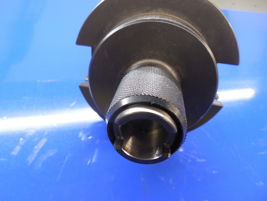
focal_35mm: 25
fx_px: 193
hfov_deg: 69.4
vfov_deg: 54.9
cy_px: 100
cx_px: 134
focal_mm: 4.5
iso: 140
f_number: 3.3
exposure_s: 1/30
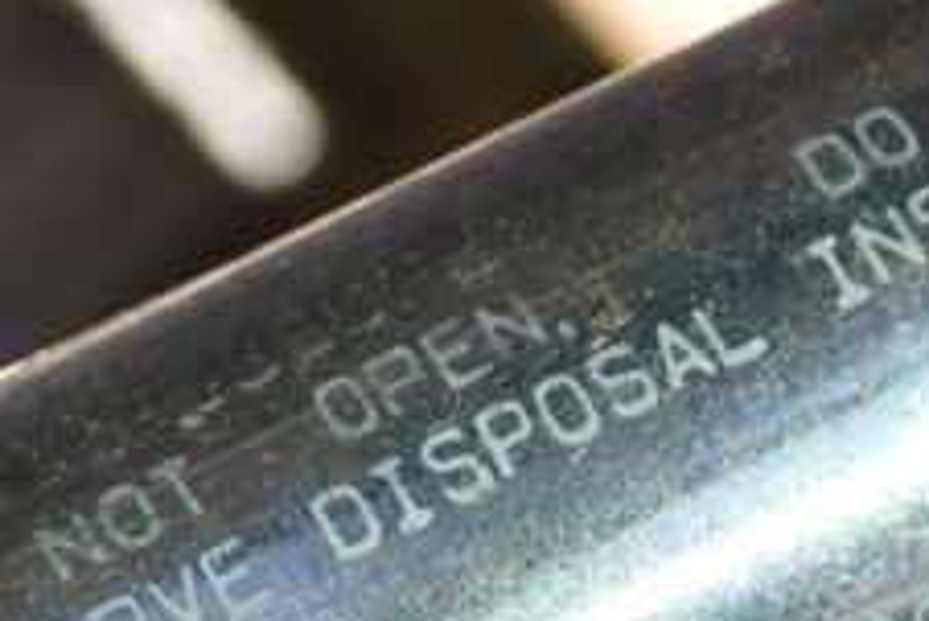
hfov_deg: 9.1
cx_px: 773
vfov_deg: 6.1
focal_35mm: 226
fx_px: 5836
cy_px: 650
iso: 100
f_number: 5.6
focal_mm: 14.62
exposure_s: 1/250
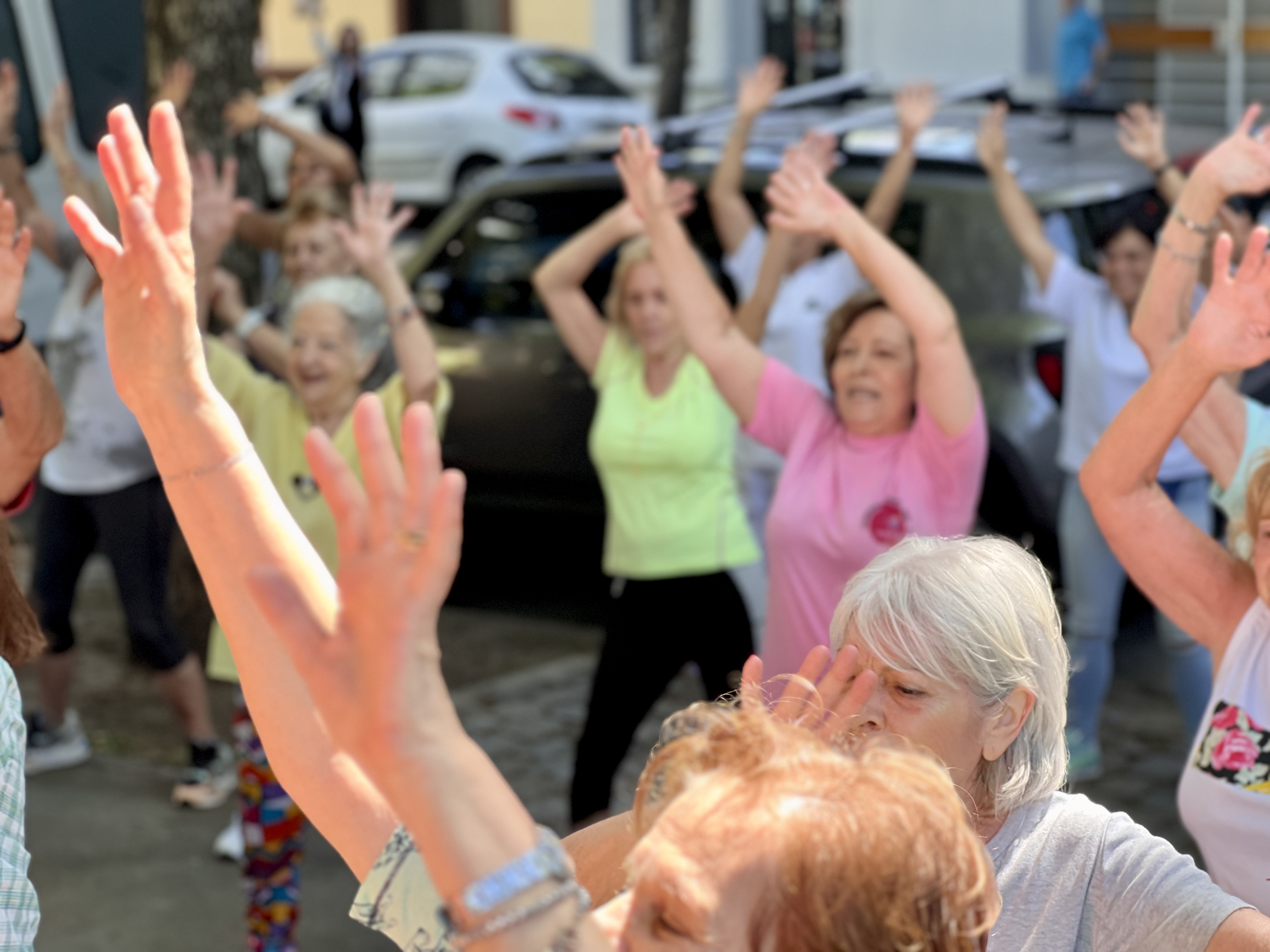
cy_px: 476
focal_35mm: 77
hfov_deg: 25.3
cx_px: 635
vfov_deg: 19.1
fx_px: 2825
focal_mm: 9
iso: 80
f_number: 2.8
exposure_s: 1/121
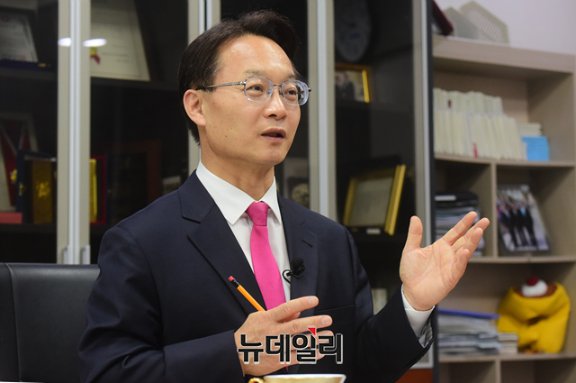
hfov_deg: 22.6
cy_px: 192
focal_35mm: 90
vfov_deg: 15.1
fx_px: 1438
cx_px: 288
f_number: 5.6
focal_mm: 90
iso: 2500
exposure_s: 1/250
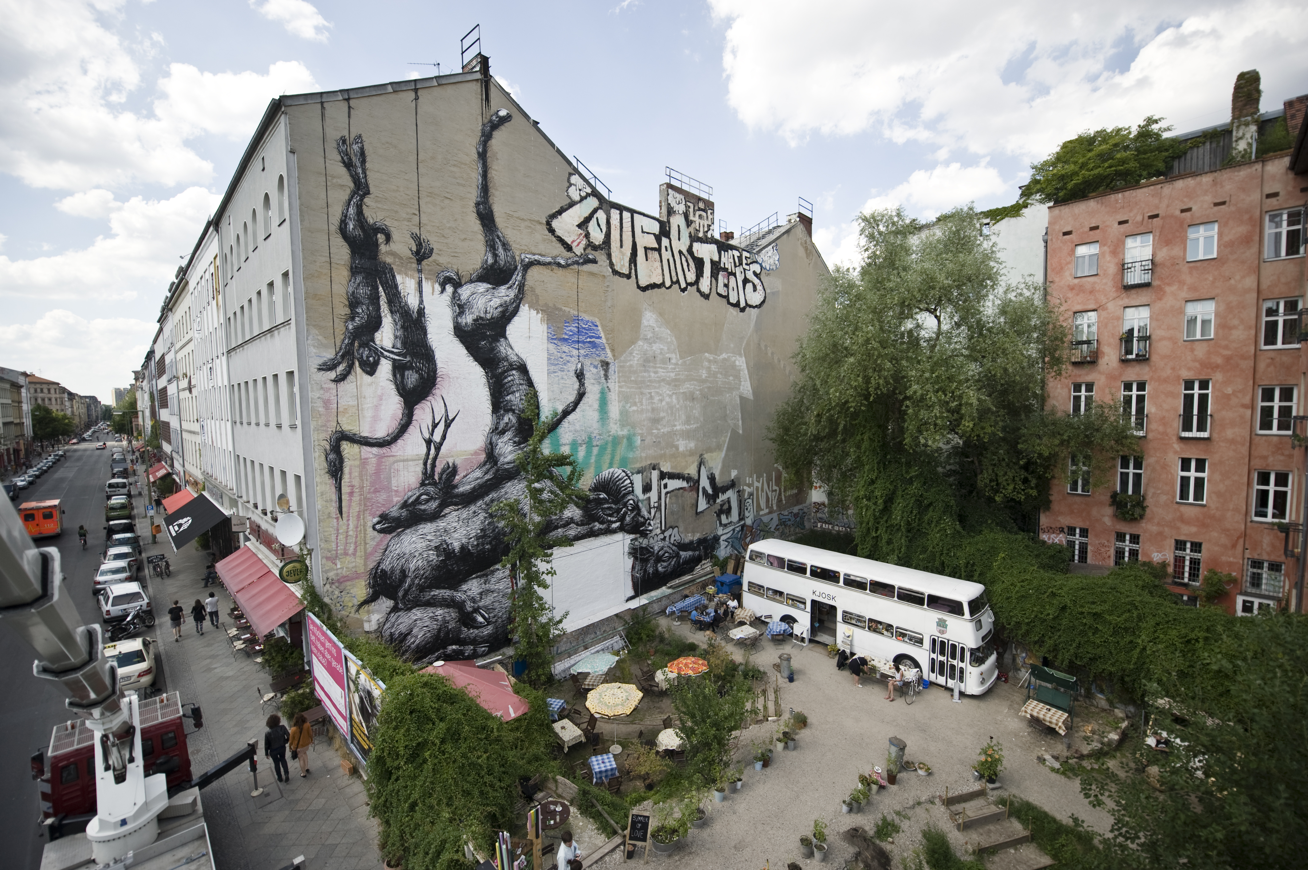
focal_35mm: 14
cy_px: 435
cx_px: 654
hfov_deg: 104.3
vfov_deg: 81.1
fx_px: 508
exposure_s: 1/2000
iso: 200
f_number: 2.8
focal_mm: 14
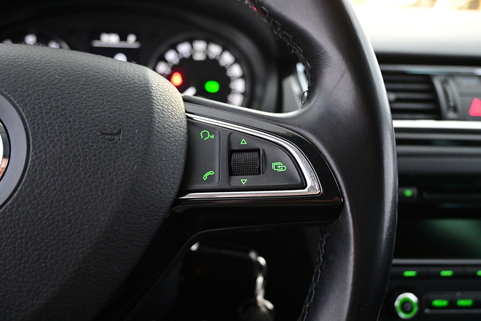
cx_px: 240
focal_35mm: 30
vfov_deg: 43.6
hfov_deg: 61.9
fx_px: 401
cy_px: 160
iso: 5000
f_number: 3.8
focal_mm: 20
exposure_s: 1/30
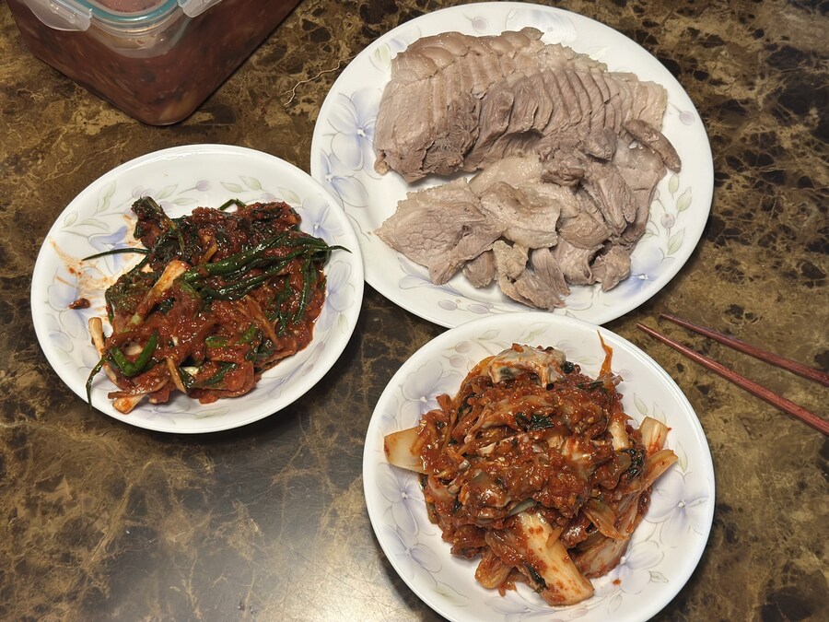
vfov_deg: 30.3
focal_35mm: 48
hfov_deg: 39.7
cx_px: 414
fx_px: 1150
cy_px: 311
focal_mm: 6.86
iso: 160
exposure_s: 1/60
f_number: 1.78
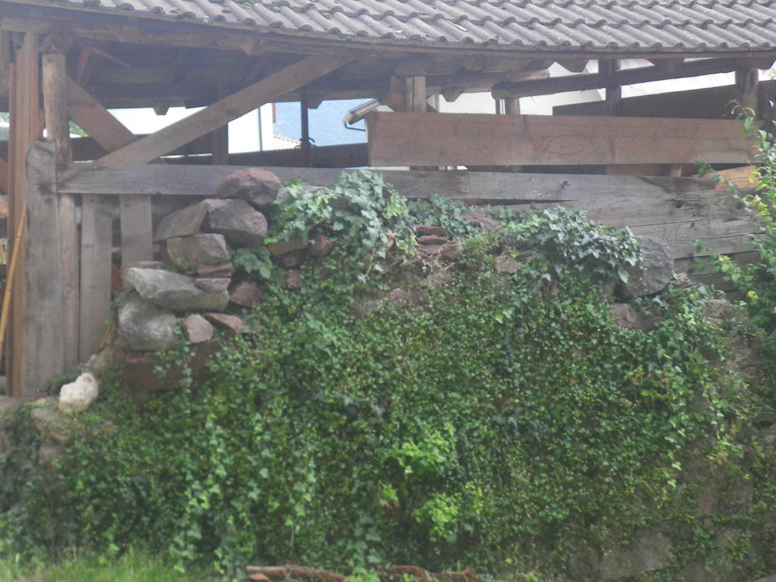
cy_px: 234
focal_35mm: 53
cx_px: 281
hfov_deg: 35.9
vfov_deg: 27.5
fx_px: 1188
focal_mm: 6.2
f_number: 3.8
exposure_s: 1/125
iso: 80
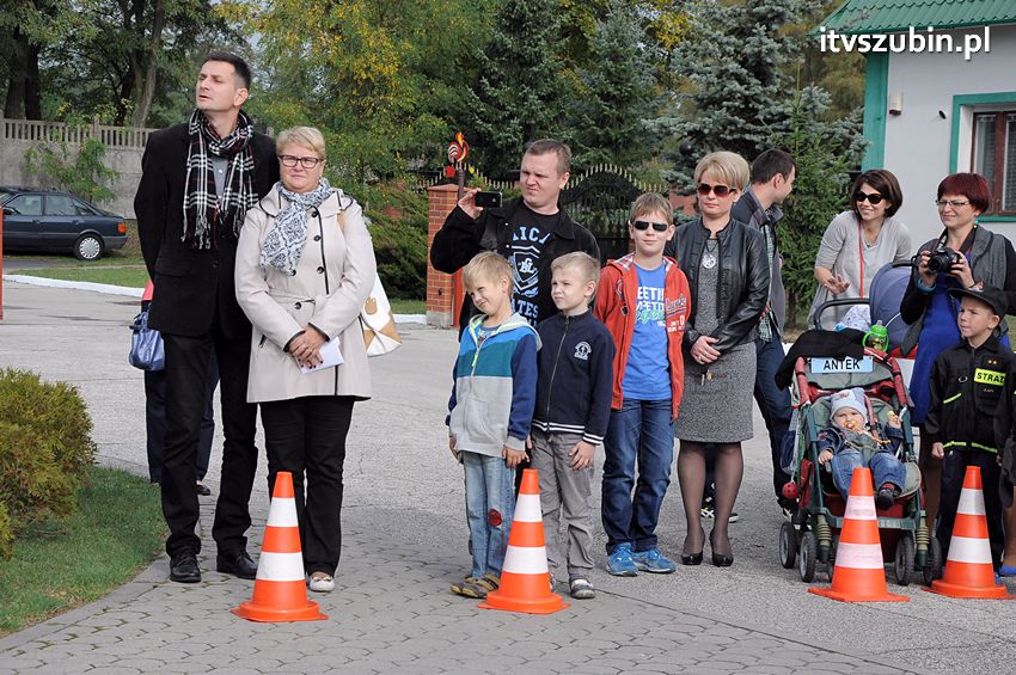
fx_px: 2791
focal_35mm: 99
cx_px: 508
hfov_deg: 20.6
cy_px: 338
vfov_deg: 13.8
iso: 500
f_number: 7.1
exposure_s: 1/800
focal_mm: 66
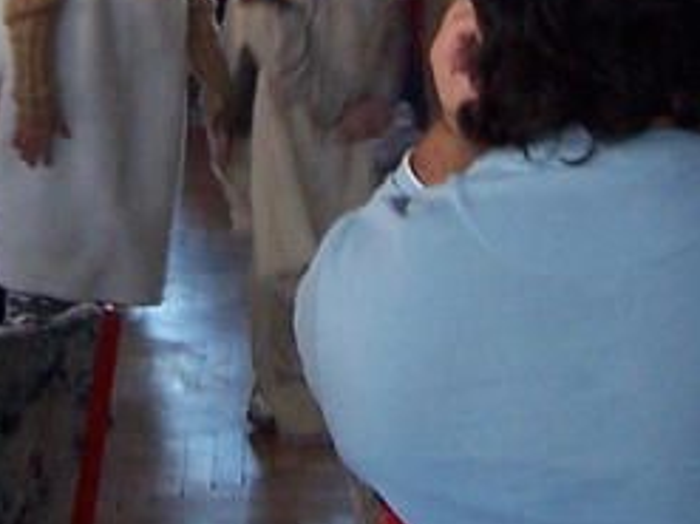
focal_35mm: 166
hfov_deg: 11.9
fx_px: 3355
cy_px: -178
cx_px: 298
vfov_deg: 8.8
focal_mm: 6.7
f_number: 4
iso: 140
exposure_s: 1/8
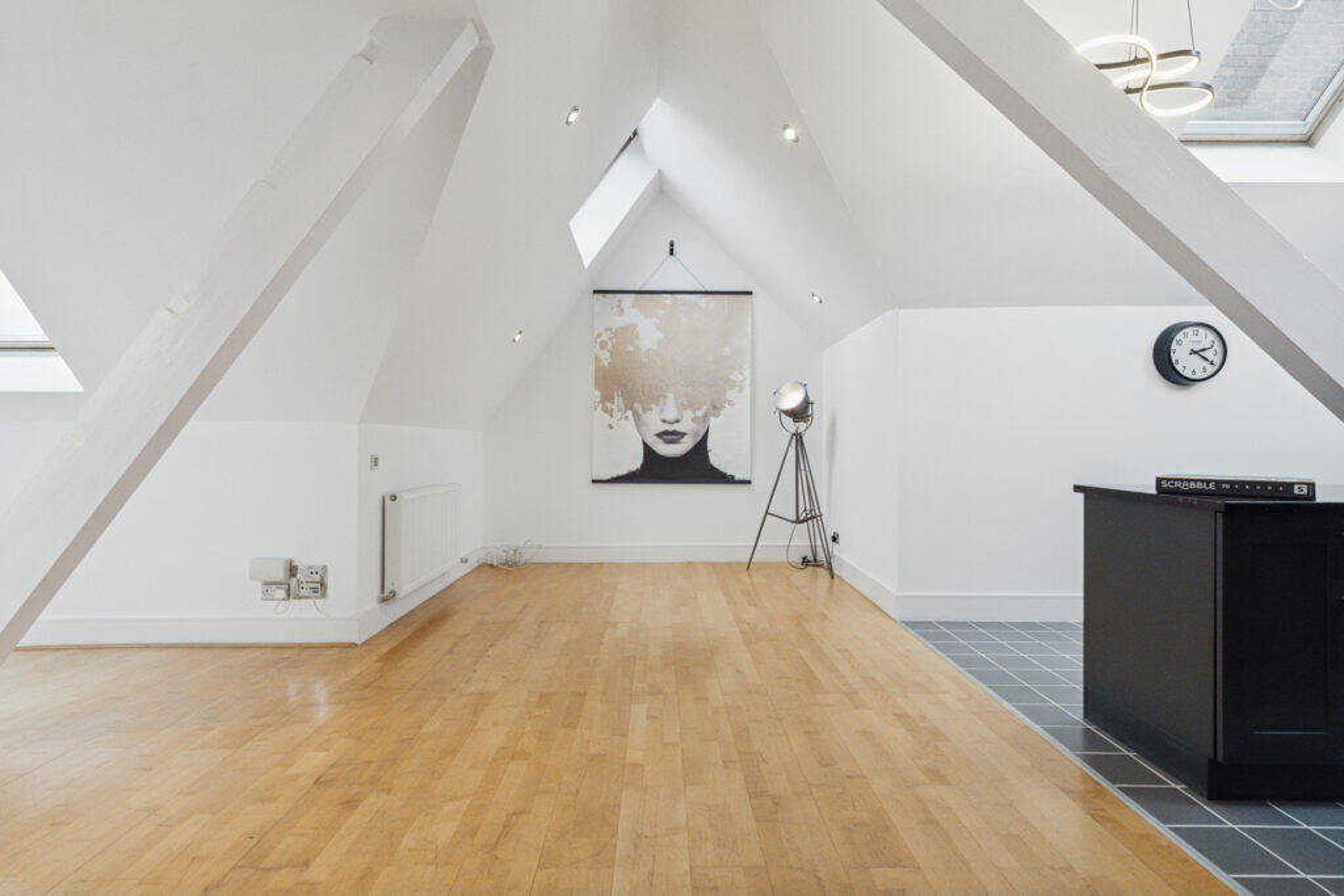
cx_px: 672
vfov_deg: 72.1
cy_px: 448
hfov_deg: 95.0
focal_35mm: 16
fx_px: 616
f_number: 9
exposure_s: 1/60
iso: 1250
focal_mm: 11
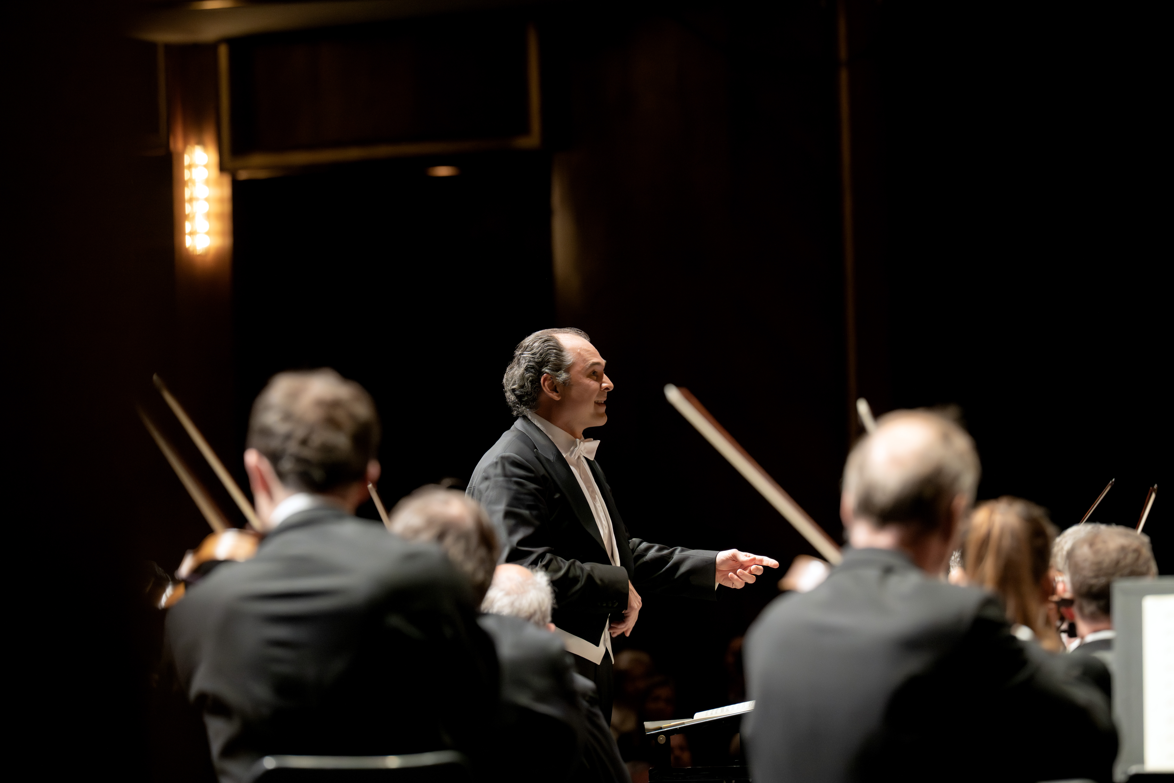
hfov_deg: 10.5
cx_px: 587
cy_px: 392
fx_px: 6359
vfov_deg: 7.0
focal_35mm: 195
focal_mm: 195
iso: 6400
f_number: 4
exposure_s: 1/250
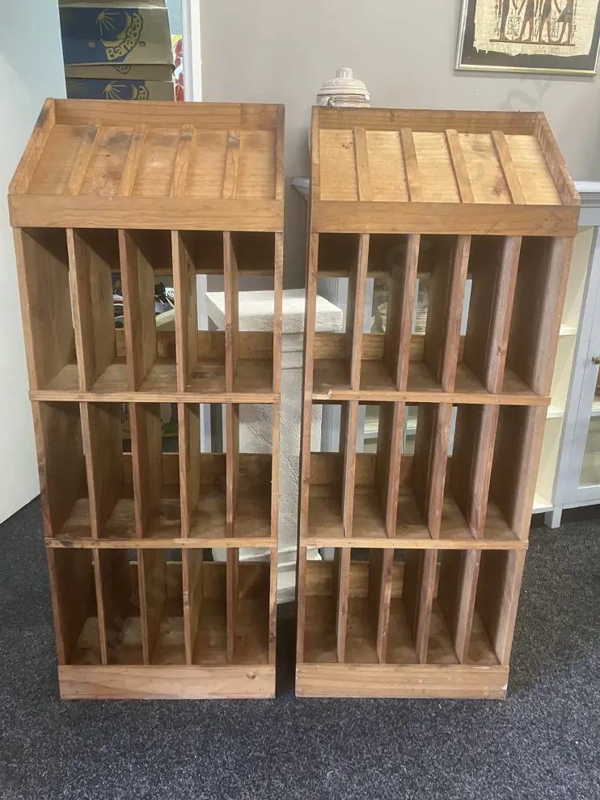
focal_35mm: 29
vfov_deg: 61.7
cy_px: 401
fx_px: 670
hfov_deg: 48.2
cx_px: 295
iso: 250
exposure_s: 1/33
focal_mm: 3.99
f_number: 1.8
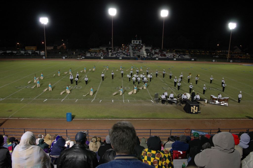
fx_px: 179
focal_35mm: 26
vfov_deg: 50.3
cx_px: 126
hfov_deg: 70.5
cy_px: 84
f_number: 2.8
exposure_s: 1/60
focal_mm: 17
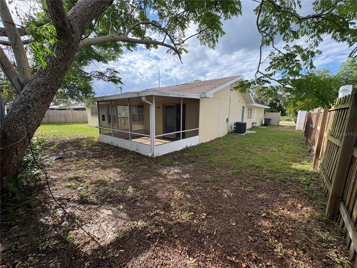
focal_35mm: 14
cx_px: 178
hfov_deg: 102.1
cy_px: 134
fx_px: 144
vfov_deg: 85.7
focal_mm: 2.22
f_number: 2.2
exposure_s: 1/713
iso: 64
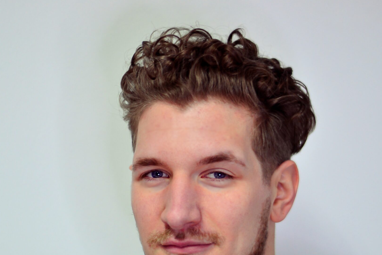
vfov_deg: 11.6
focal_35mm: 118
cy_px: 200
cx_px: 219
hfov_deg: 17.3
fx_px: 1252
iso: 400
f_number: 1.8
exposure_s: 1/160
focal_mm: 50
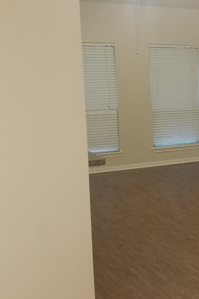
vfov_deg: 31.4
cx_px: 345
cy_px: 148
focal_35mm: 64
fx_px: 530
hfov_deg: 17.6
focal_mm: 4.25
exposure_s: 1/30
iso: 200
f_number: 1.7
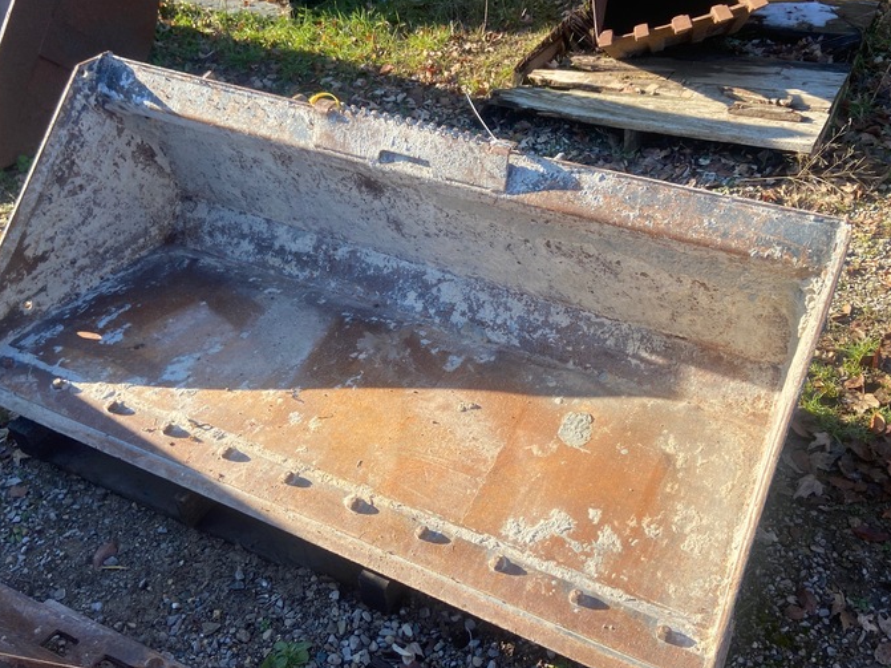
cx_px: 463
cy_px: 353
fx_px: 798
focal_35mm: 31
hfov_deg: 58.3
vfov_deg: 45.4
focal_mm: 4.25
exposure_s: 1/719
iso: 32
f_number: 1.8
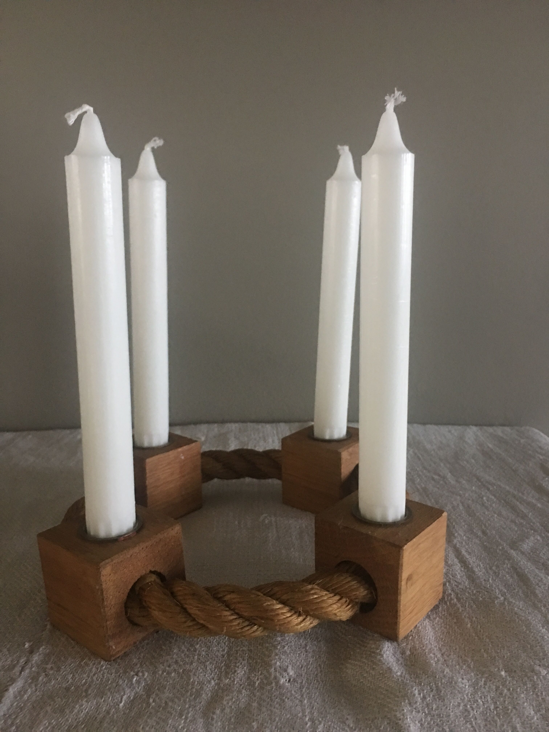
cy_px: 366
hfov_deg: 48.2
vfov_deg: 61.7
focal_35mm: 29
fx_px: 613
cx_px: 274
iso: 125
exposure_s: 1/8
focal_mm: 4.15
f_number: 2.2
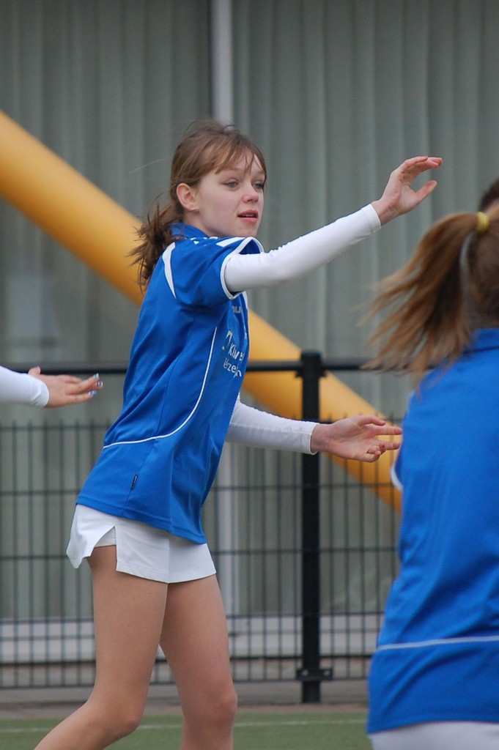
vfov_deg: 6.9
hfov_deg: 4.6
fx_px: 6248
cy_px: 375
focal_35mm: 300
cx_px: 250
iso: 400
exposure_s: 1/640
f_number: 5.6
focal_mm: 200
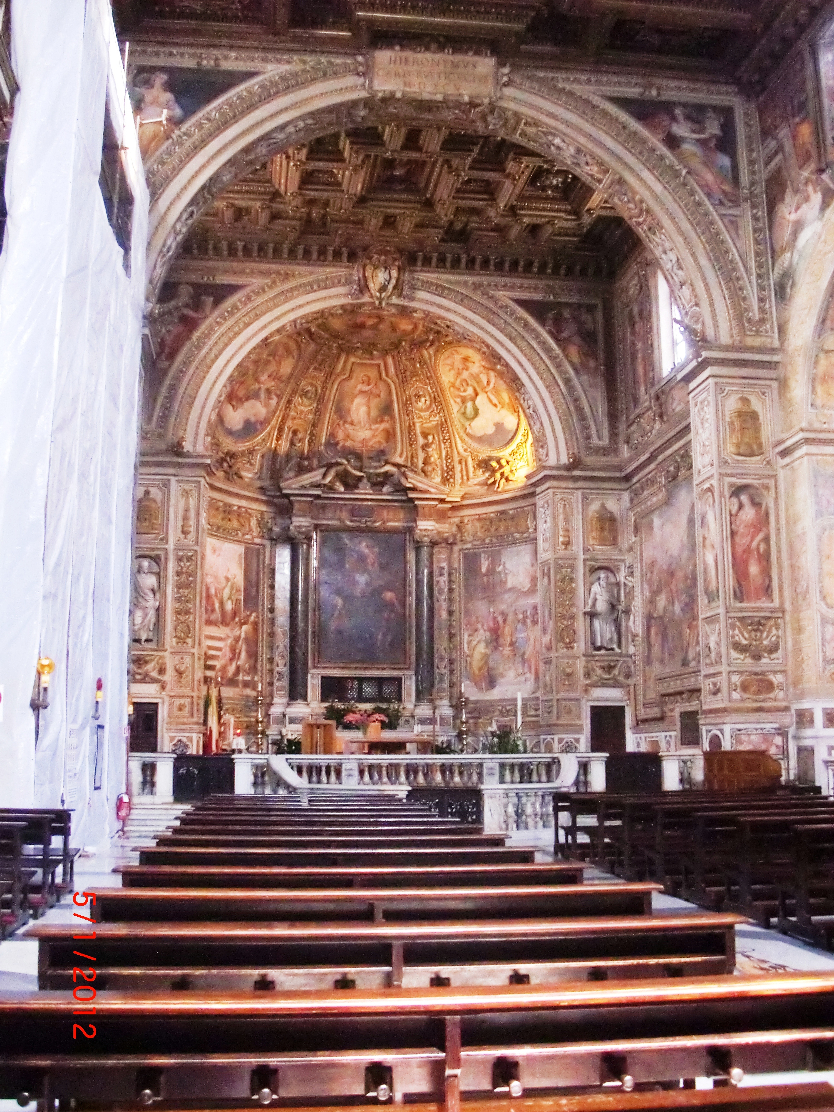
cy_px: 556
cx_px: 417
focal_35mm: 36
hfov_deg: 39.7
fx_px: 1156
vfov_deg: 51.4
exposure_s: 1/25
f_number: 2.8
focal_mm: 6.3
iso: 1600
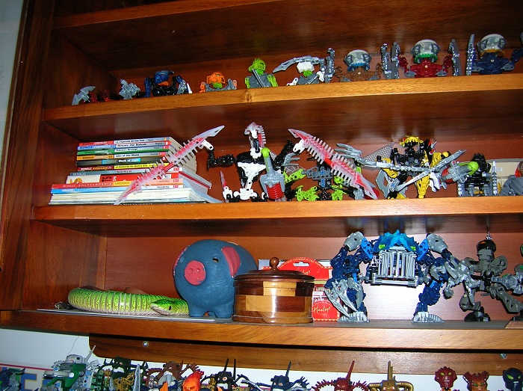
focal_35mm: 34
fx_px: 513
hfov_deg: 54.0
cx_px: 262
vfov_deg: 41.7
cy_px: 196
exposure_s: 1/60.1
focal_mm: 5.7
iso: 50
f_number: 2.9
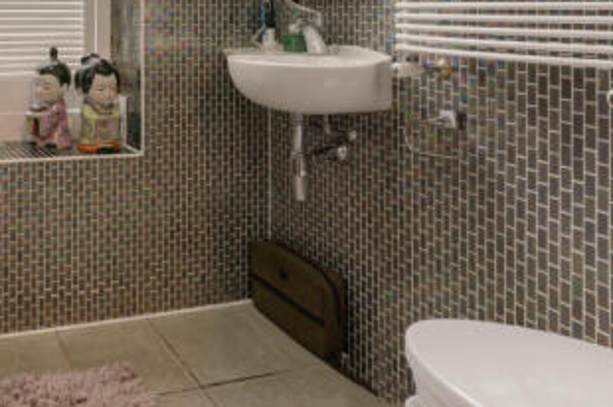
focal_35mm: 36
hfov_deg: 46.8
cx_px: 40
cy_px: 8
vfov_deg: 33.9
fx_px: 612
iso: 400
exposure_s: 1/6
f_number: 8
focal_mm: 17
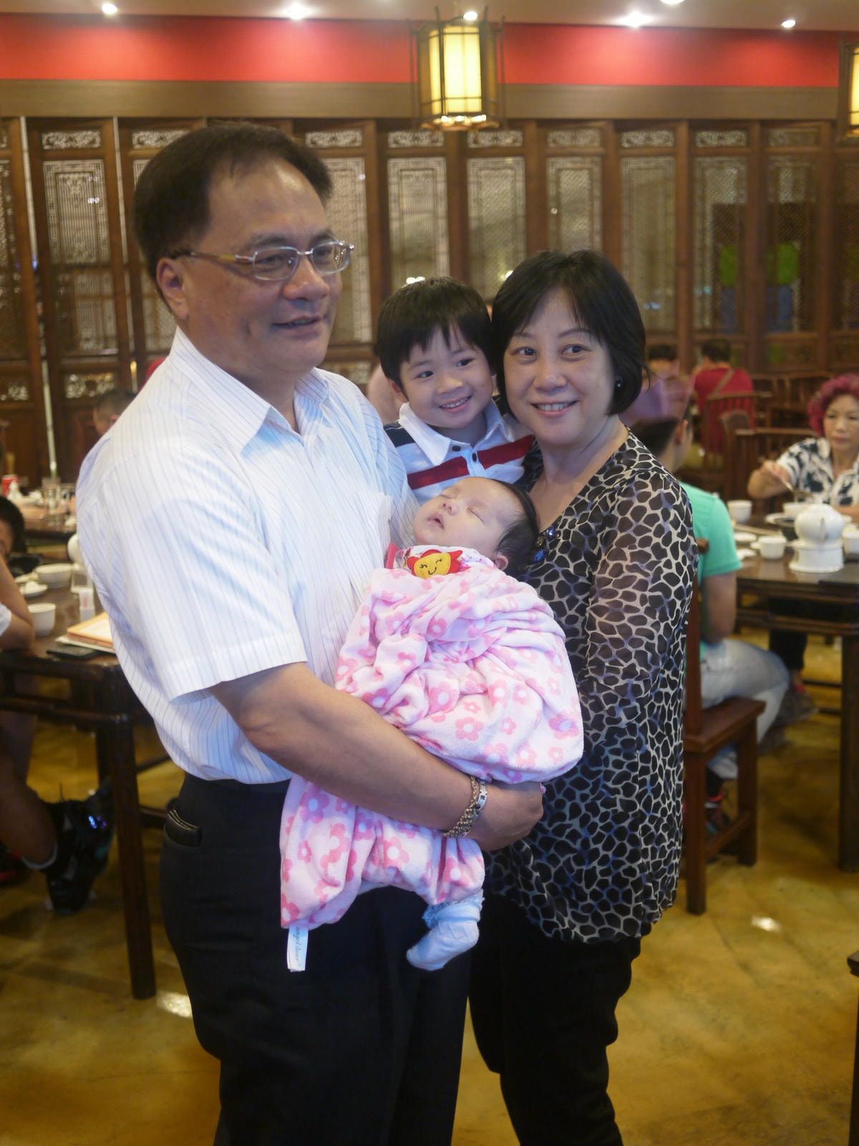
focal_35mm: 40
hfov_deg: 36.0
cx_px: 430
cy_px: 573
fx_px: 1323
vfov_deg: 46.8
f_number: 1.7
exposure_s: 1/60
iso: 500
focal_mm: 20
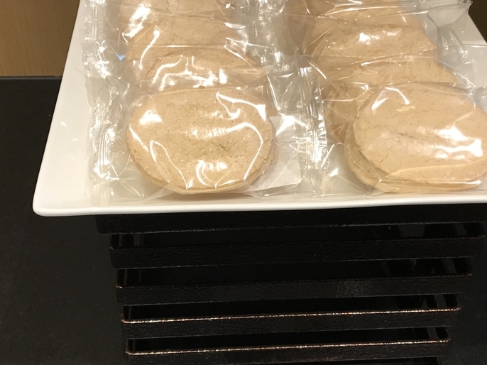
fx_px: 689
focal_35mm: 49
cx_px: 250
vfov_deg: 29.6
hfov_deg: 38.9
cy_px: 195
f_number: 1.8
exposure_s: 1/20
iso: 32
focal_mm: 3.99
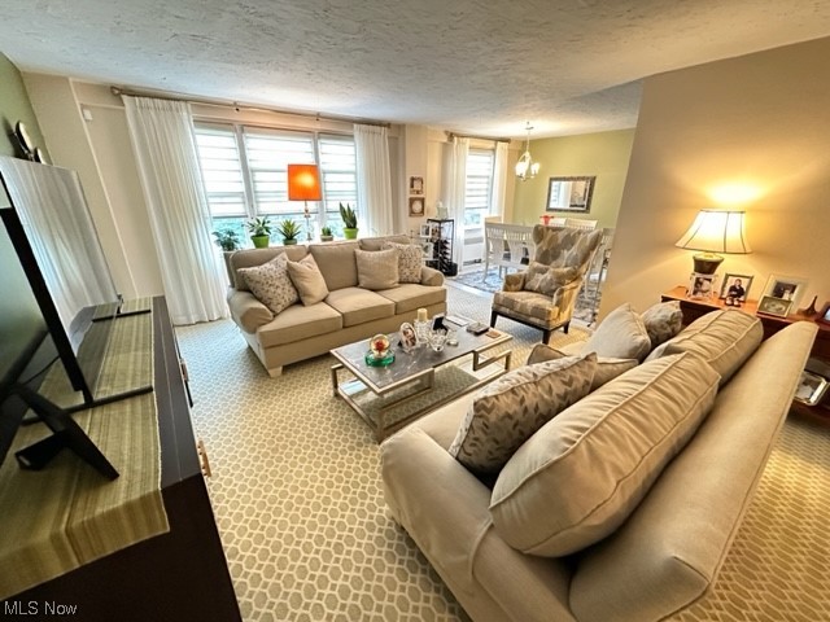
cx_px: 415
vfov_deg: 85.7
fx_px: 336
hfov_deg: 102.1
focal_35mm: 14
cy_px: 311
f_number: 2.2
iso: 1000
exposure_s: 1/40
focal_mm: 2.22
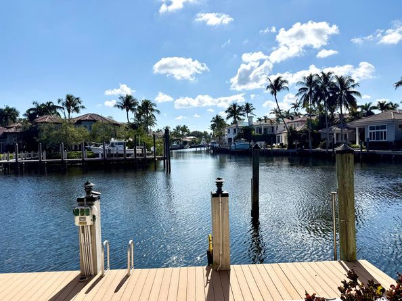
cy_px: 150
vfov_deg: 56.8
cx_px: 201
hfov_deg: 71.6
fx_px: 279
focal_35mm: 24
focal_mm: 6.76
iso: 80
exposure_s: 1/11905
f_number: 1.78
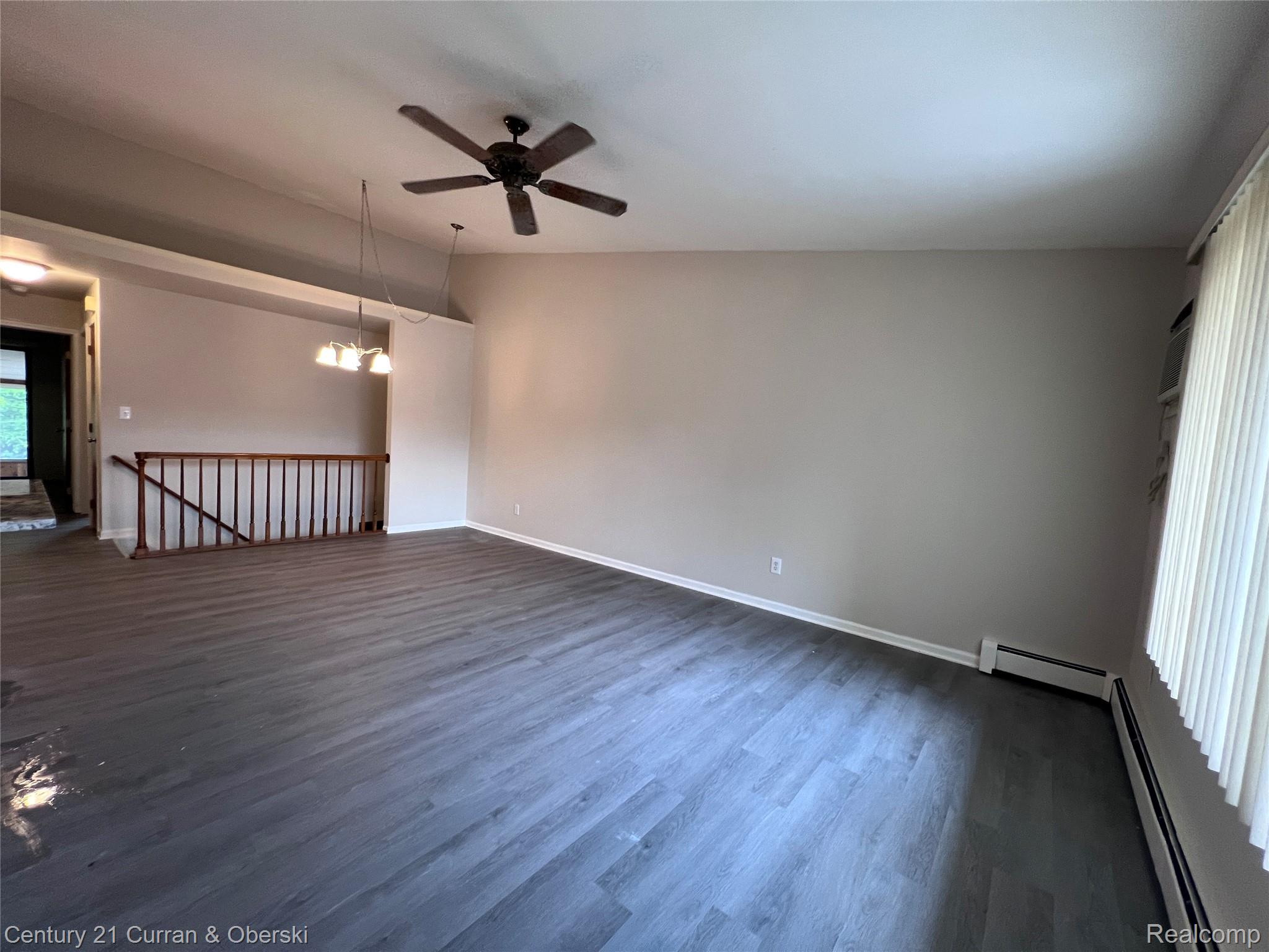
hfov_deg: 106.2
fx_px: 477
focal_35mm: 13
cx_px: 634
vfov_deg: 89.9
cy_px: 476
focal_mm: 1.57
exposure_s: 1/120
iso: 200
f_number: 1.8
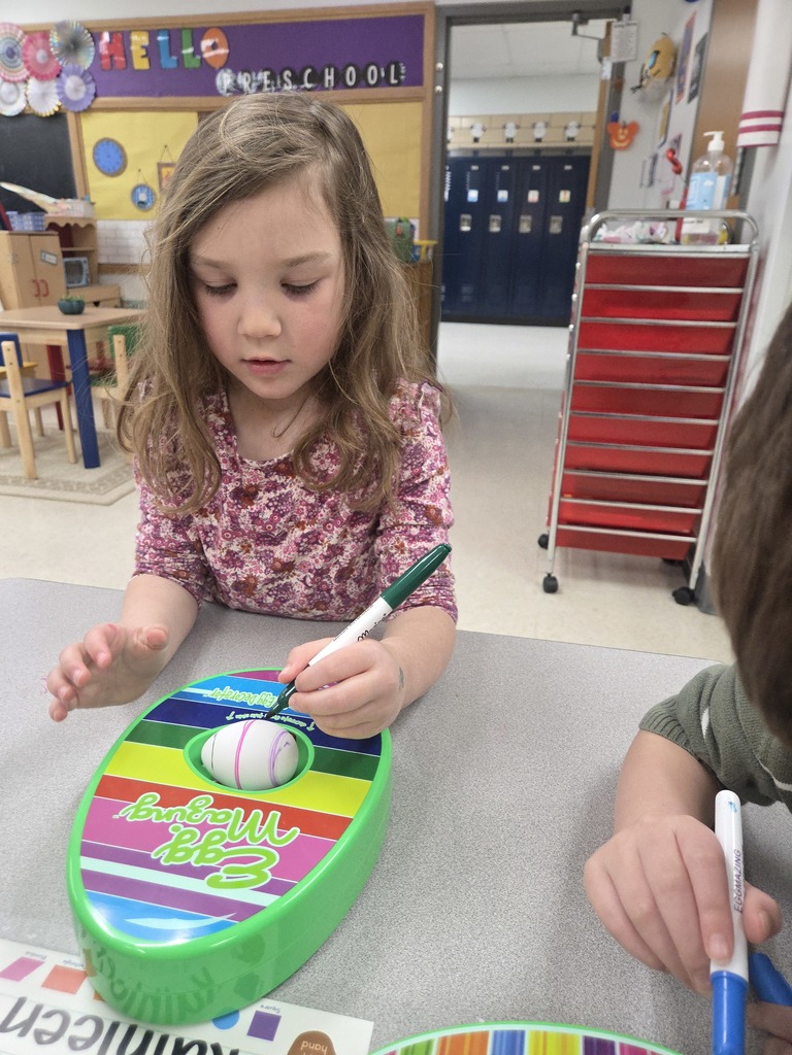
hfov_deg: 58.9
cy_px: 528
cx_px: 396
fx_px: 702
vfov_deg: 73.9
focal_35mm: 23
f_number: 1.8
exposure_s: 1/120
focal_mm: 5.4
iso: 400
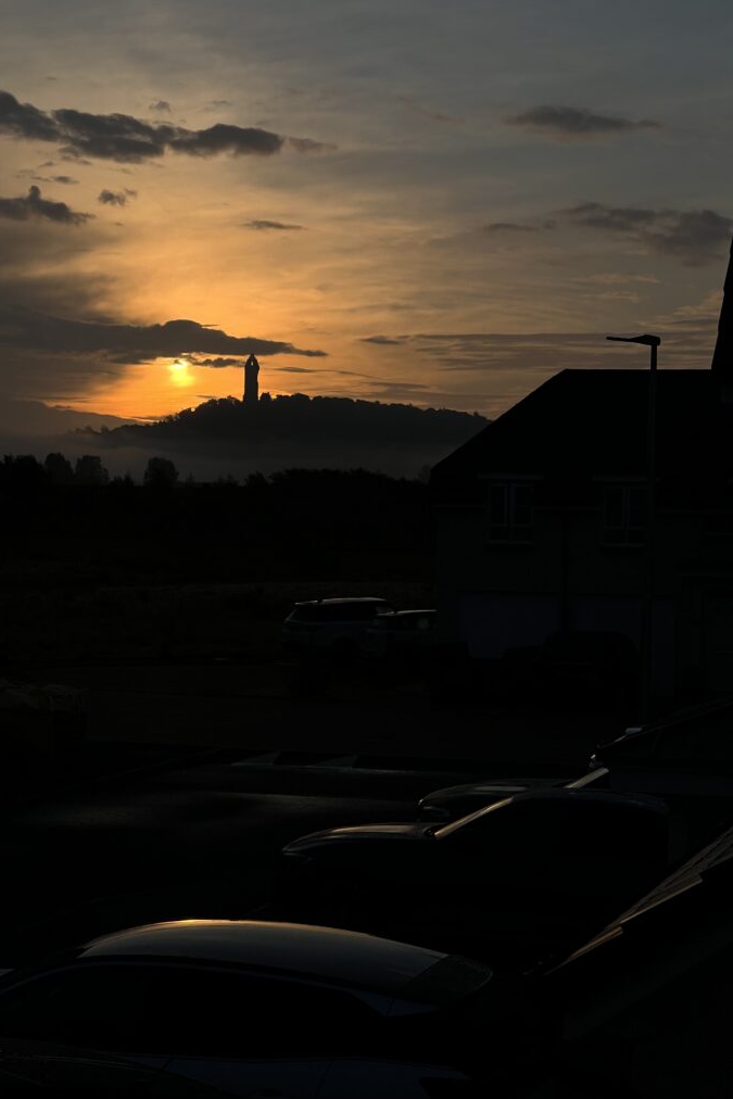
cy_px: 548
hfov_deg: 16.9
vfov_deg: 25.1
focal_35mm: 81
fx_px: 2473
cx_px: 413
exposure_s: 1/2660
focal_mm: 9
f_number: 2.8
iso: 20
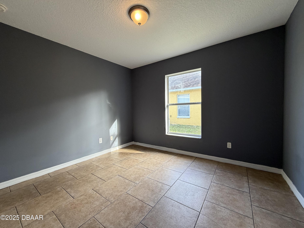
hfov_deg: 102.1
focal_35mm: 14
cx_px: 152
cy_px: 114
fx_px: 123
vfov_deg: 85.7
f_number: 2.2
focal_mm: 2.22
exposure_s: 1/120
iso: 200
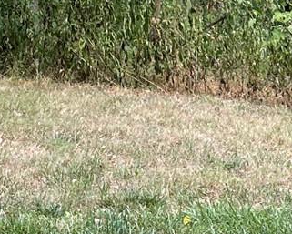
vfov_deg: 8.9
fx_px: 1400
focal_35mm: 162
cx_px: 280
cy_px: -270
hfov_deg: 11.8
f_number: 1.6
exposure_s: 1/130
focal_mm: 4.2
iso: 32
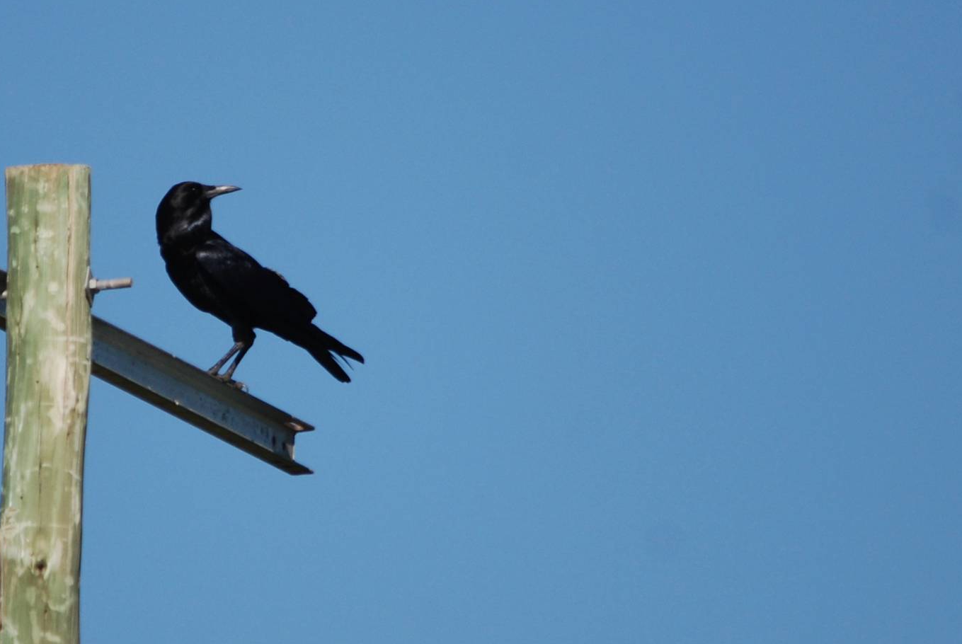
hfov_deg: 2.3
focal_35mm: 883
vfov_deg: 1.6
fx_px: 23626
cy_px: 373
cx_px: 425
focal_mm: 500
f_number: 6.3
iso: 200
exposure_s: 1/800
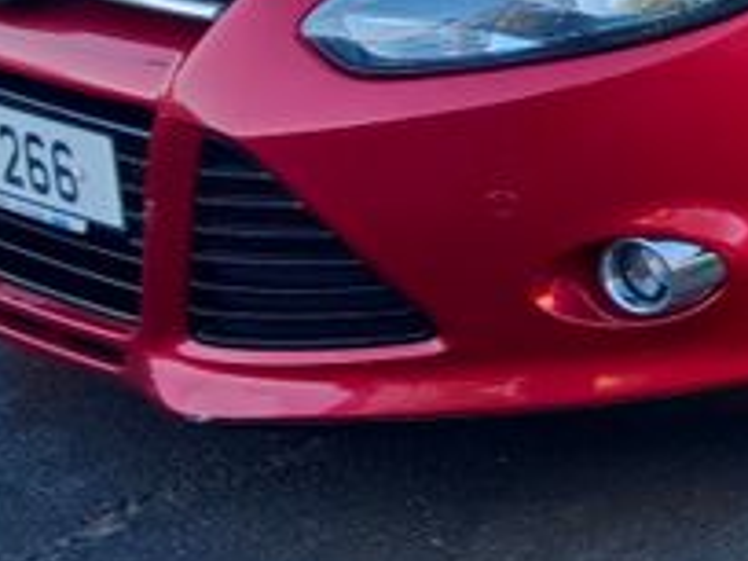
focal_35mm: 47
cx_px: 774
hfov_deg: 35.9
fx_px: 1016
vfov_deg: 28.5
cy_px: -33
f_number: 2.2
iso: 50
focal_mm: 3.5
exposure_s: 1/119
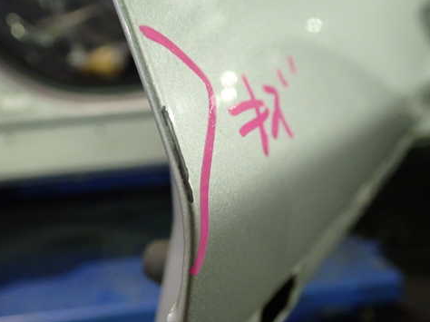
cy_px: 172
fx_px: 472
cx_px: 180
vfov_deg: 37.7
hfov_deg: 48.8
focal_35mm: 38
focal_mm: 5.4
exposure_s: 1/20
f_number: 2.3
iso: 800
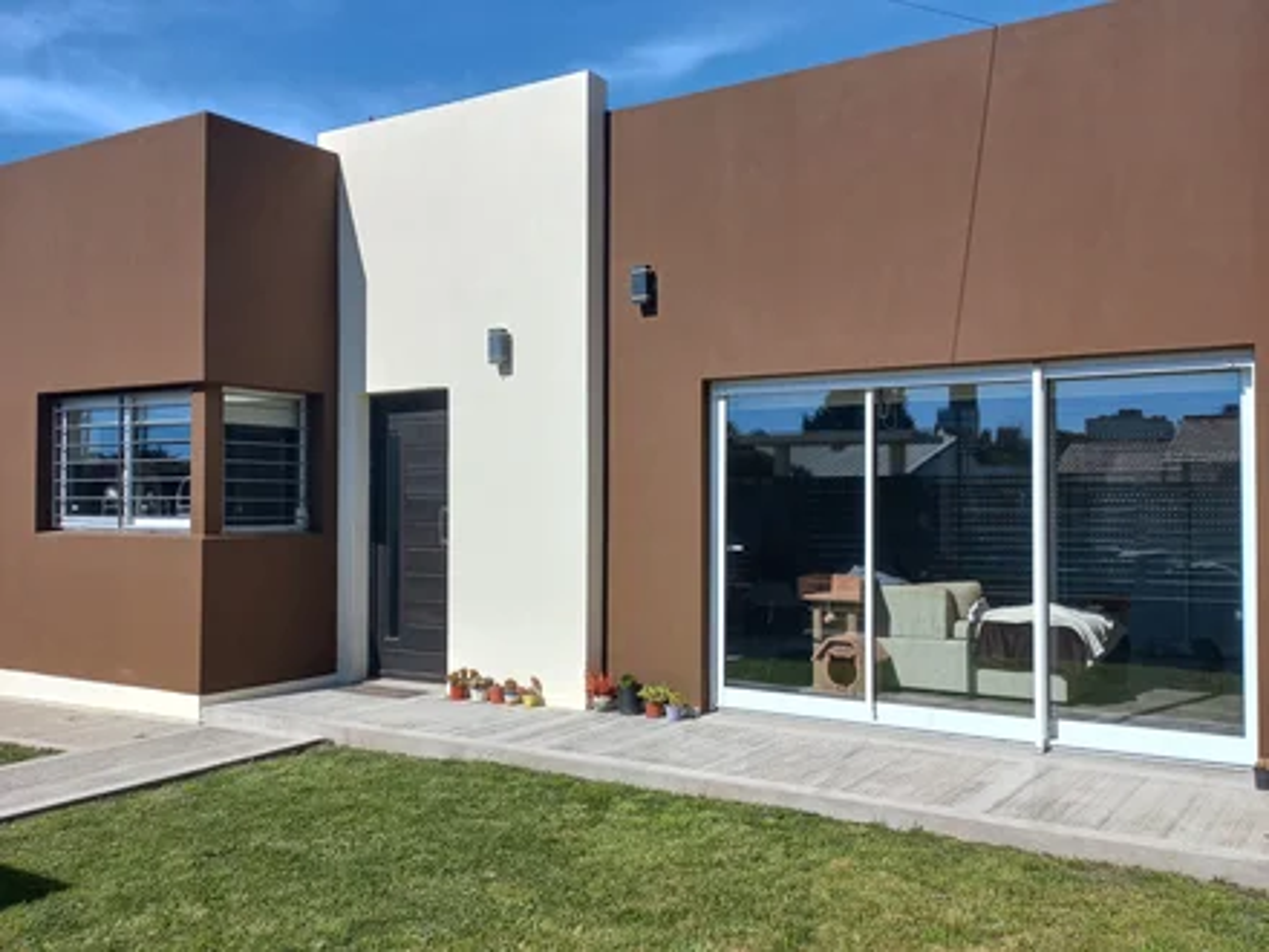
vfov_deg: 54.9
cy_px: 476
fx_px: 916
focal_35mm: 25
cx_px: 634
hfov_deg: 69.4
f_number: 1.8
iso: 25
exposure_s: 1/1026
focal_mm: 4.6
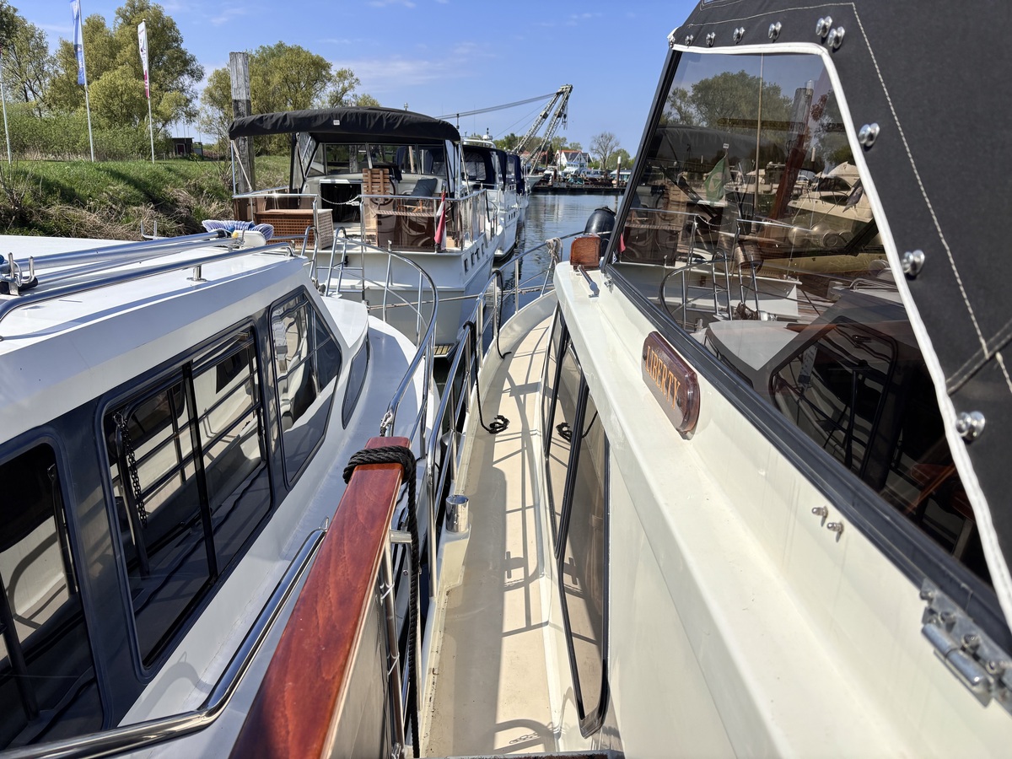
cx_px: 506
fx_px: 760
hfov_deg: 67.3
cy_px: 380
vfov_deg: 53.1
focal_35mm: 26
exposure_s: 1/6329
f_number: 1.6
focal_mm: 5.96
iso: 50
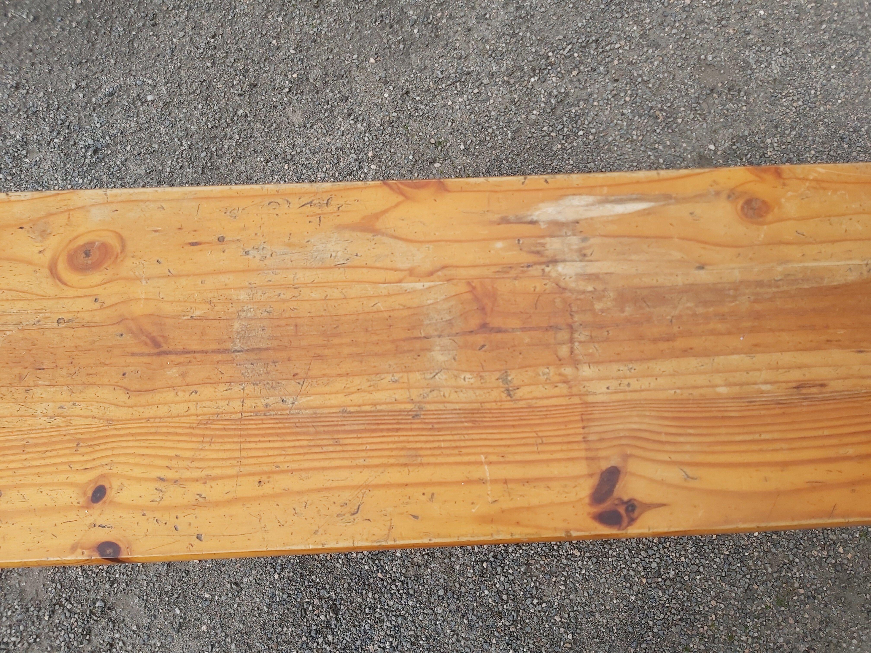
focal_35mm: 26
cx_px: 436
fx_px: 654
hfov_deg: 67.3
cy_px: 326
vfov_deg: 53.1
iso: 64
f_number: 1.7
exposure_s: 1/978
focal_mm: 3.92
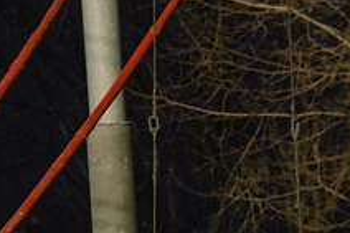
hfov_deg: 2.2
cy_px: 393
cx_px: -258
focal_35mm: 952
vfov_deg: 1.4
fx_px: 9248
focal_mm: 112
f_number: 7.1
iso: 100
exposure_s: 1/1250
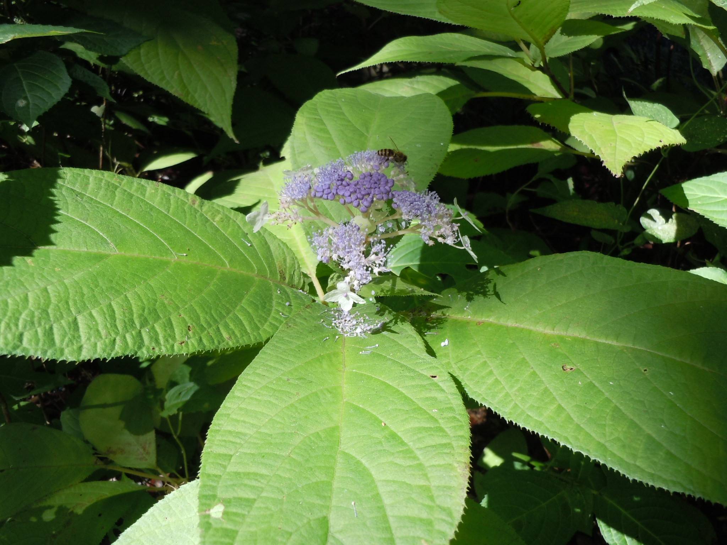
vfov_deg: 49.7
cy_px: 272
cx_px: 364
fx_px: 588
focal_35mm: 28
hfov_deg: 63.4
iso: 100
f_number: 3.7
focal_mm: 5
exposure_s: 1/200
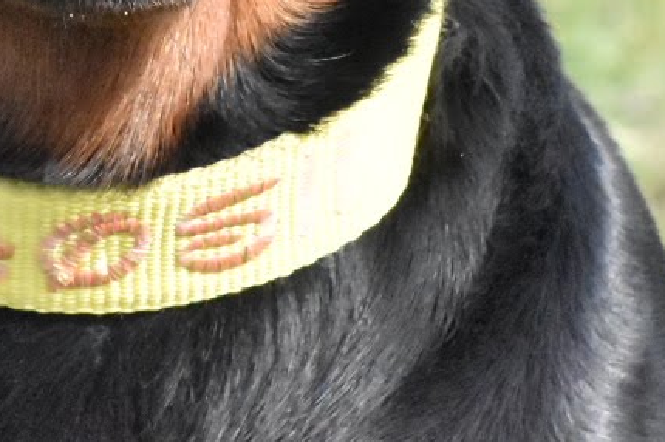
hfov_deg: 3.3
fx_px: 11481
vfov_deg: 2.2
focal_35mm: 622
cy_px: -340
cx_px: 56
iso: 6400
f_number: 10
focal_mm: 110
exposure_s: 1/3200
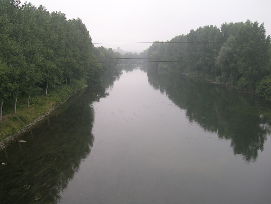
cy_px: 102
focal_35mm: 35
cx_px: 136
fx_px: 274
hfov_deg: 52.6
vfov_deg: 40.7
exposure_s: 1/169
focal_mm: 5.4
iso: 50
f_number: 4.8
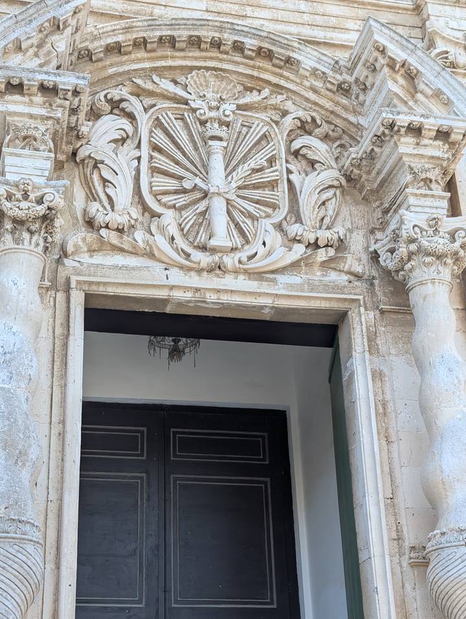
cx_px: 233
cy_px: 310
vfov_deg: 38.9
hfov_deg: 29.8
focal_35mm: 49
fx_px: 877
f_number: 1.68
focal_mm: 6.9
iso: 75
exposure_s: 1/335
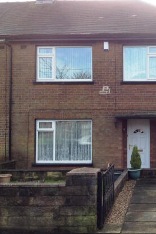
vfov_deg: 38.9
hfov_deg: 25.5
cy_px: 117
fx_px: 331
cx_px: 147
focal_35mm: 51
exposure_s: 1/403
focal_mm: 4.28
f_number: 2.4
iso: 50
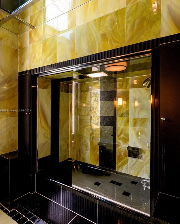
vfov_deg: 80.4
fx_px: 133
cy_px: 111
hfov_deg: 68.1
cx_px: 87
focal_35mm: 20
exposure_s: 1/8
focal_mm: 17
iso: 250
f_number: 11
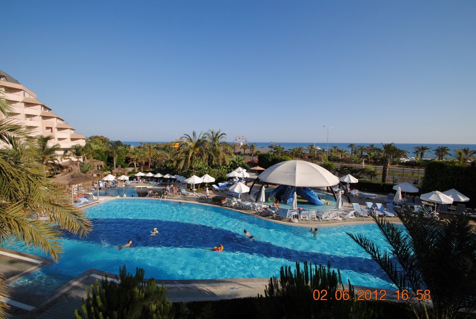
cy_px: 160
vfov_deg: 77.5
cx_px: 238
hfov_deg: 100.3
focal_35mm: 15
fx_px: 199
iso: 100
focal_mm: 10
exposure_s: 1/250
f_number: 8
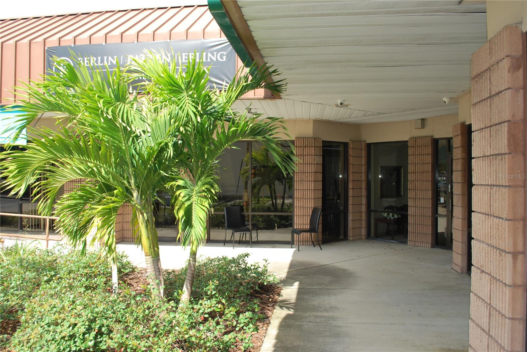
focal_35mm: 30
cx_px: 264
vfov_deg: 43.7
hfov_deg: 61.9
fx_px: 440
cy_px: 176
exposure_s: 1/200
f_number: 5
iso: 100
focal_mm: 20
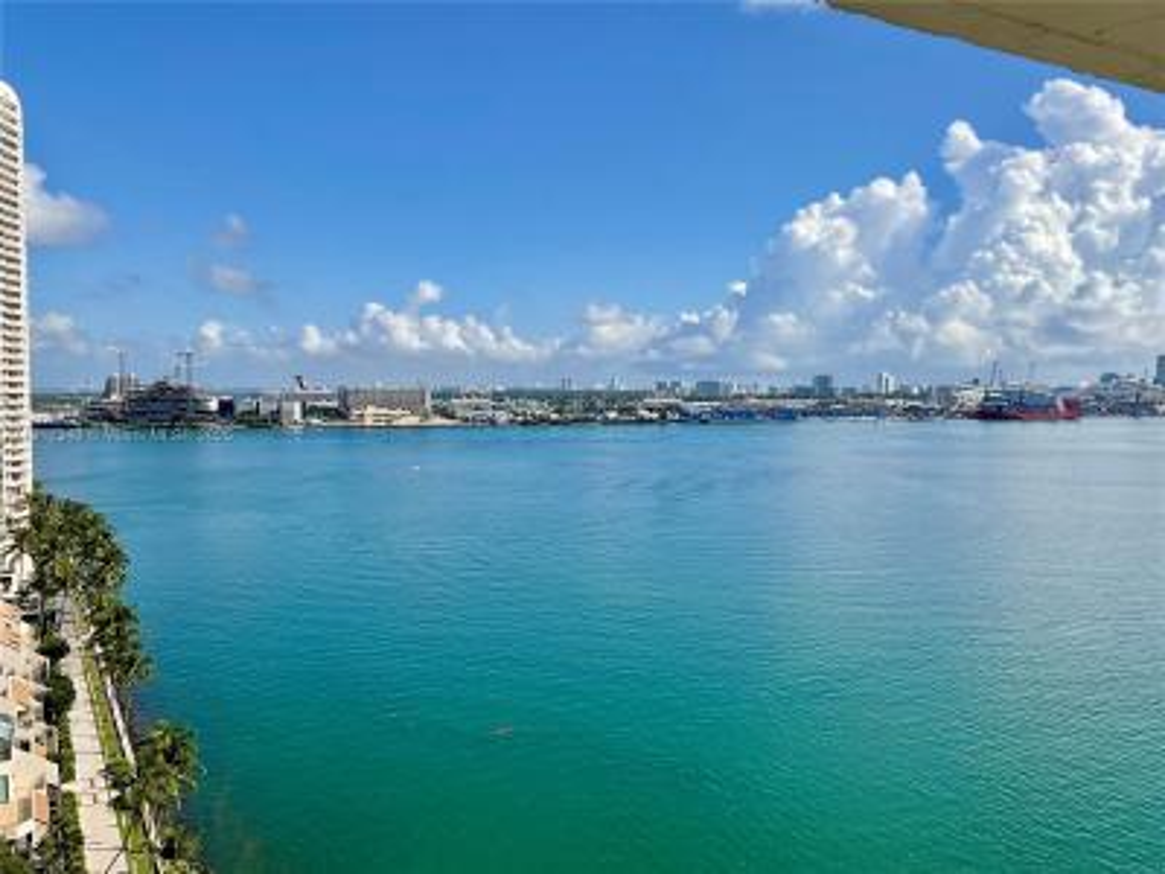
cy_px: 437
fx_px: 976
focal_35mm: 29
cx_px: 582
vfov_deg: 48.2
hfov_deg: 61.7
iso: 16
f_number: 1.8
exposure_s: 1/2959
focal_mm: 3
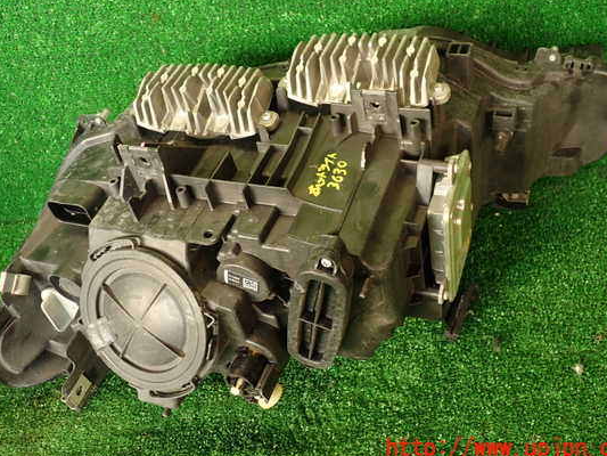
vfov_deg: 39.6
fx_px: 631
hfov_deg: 51.3
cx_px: 302
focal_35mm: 36
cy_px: 206
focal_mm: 5.79
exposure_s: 1/40
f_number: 2.4
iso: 200
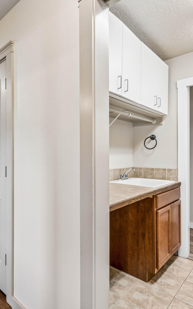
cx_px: 68
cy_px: 154
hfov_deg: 51.1
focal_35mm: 24
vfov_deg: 75.7
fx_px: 199
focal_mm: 15.4
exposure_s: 1/4
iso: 400
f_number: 13
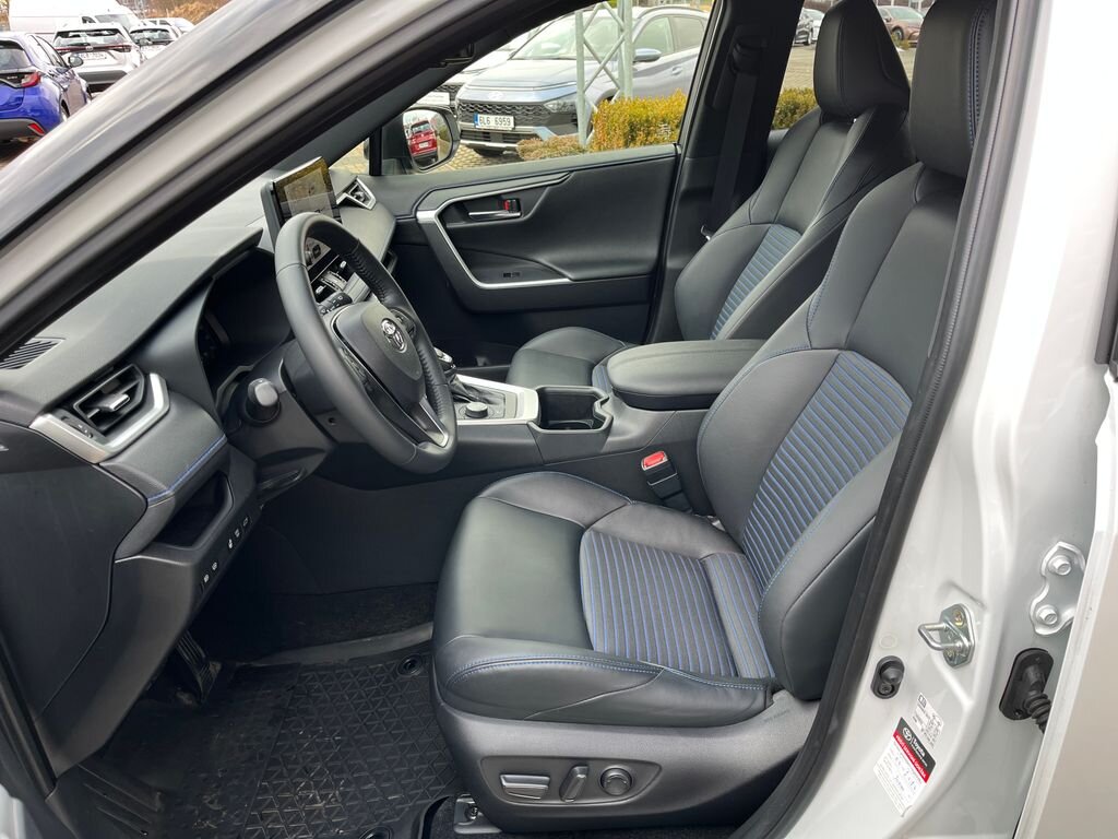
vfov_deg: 53.1
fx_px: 840
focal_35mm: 26
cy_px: 420
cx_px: 559
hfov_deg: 67.3
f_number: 1.6
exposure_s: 1/122
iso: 64
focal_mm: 5.1
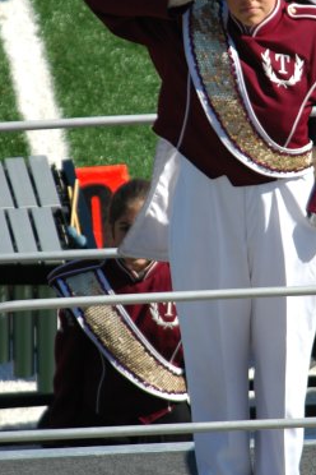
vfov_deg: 2.1
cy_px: 192
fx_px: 12731
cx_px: 247
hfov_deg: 1.4
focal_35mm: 967
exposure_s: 1/640
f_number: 5.6
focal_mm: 400
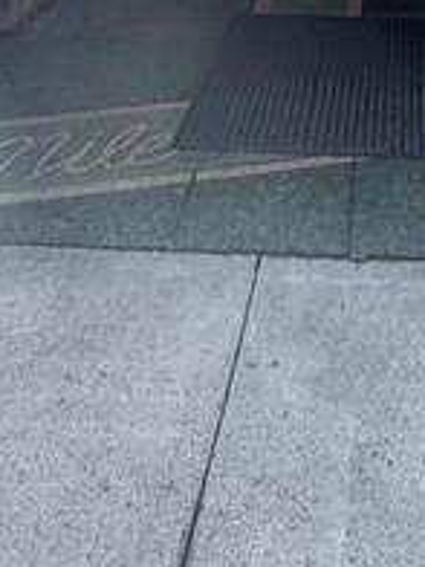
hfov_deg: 19.0
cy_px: -642
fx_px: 1260
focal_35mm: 77
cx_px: 330
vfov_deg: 16.8
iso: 40
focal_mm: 2.22
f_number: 2.2
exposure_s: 1/146
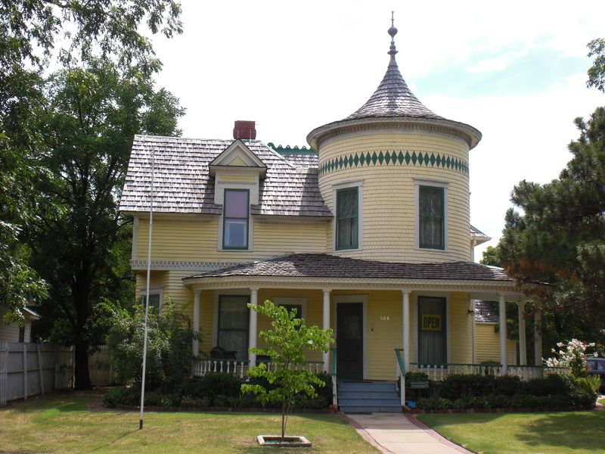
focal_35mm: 51
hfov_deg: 37.5
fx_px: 891
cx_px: 302
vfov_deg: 28.6
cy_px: 227
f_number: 6.4
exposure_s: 1/250
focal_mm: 8.44
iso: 64
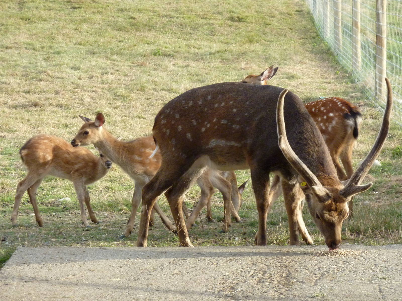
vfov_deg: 10.8
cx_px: 201
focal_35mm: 137
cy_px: 150
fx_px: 1591
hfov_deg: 14.4
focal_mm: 22.5
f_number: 4.5
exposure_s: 1/250
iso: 400
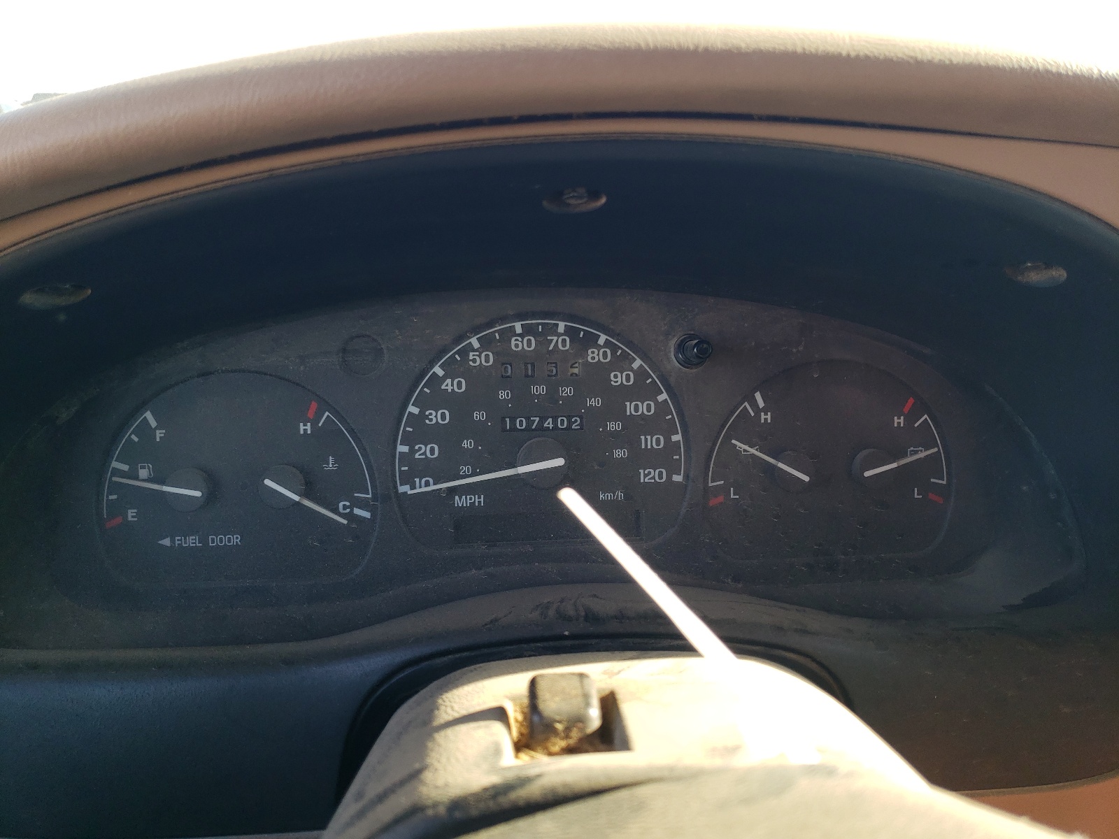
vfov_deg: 53.1
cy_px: 420
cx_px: 560
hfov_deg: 67.3
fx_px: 840
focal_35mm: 26
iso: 50
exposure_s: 1/222
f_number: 1.5
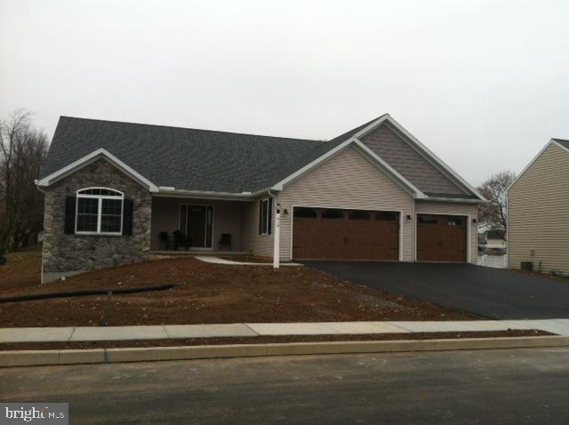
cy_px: 212
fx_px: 574
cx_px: 284
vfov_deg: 40.6
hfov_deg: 52.7
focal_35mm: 35
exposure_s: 1/280
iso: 80
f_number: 2.8
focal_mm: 3.85
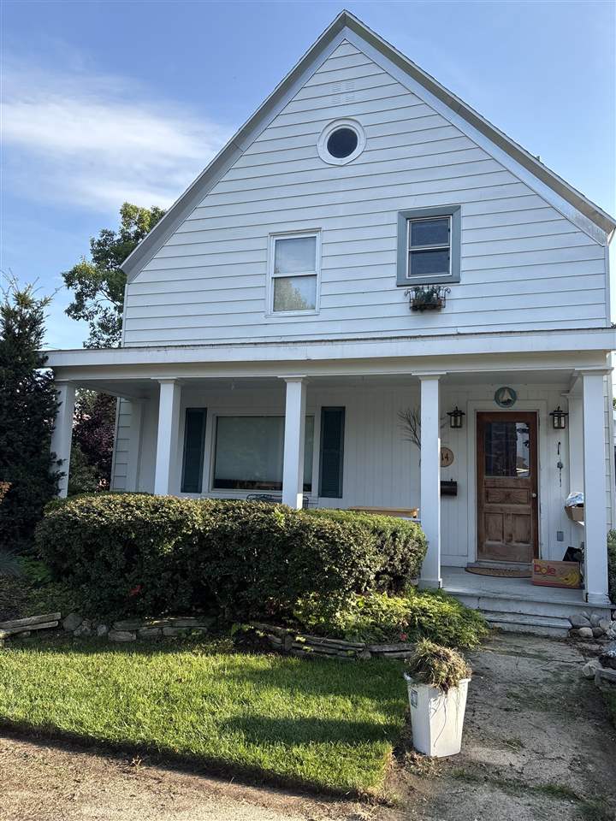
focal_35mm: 26
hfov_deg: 53.1
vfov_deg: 67.3
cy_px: 410
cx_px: 308
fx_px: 617
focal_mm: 5.96
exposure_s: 1/973
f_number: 1.6
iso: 50
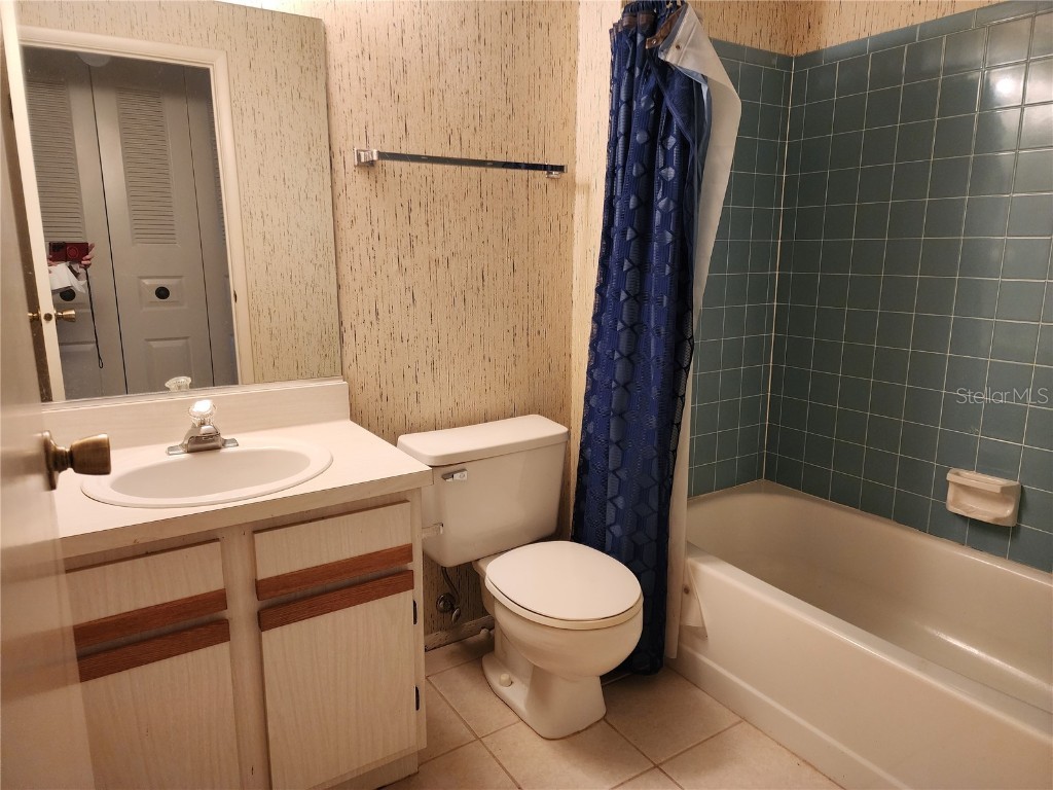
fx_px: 700
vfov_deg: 58.9
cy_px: 395
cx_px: 526
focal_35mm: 23
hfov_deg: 73.9
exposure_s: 1/120
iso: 400
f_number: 1.8
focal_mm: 6.4
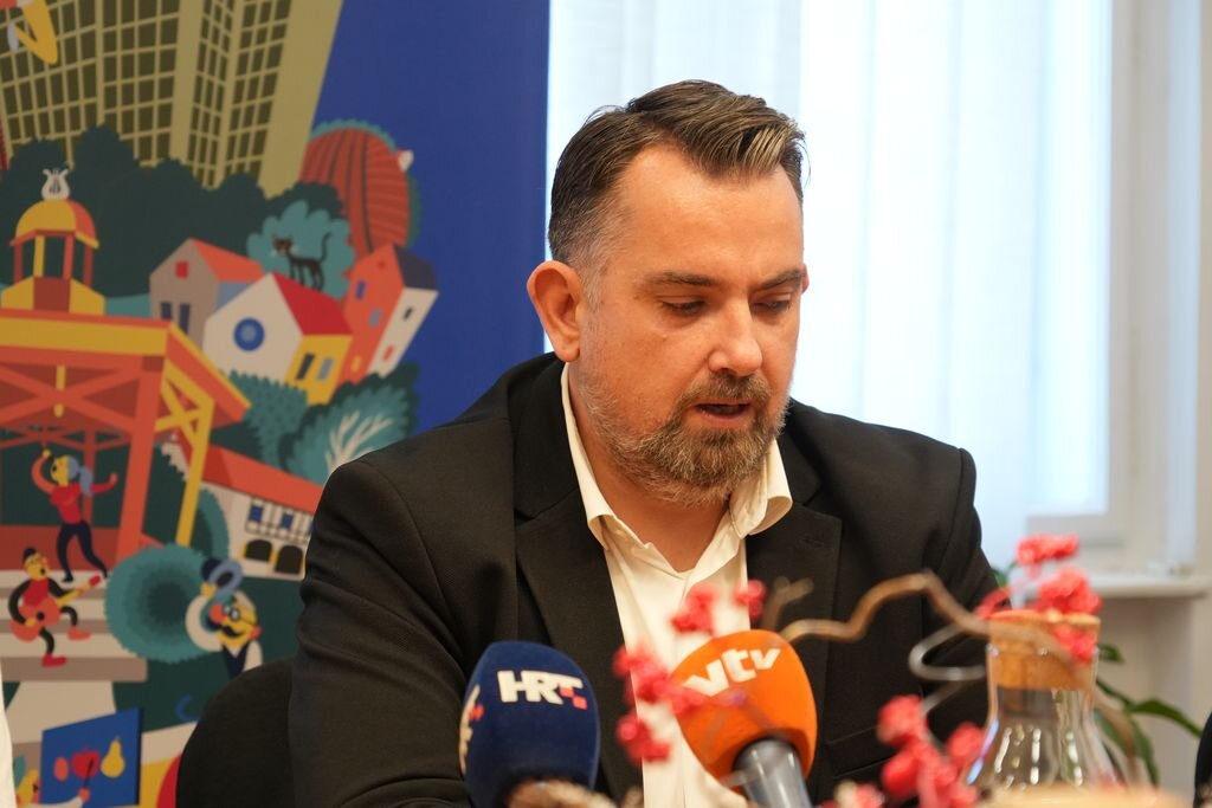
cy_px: 404
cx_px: 606
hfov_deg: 17.5
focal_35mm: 117
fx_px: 3939
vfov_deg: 11.7
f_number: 6.3
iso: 4000
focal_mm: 117
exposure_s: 1/200
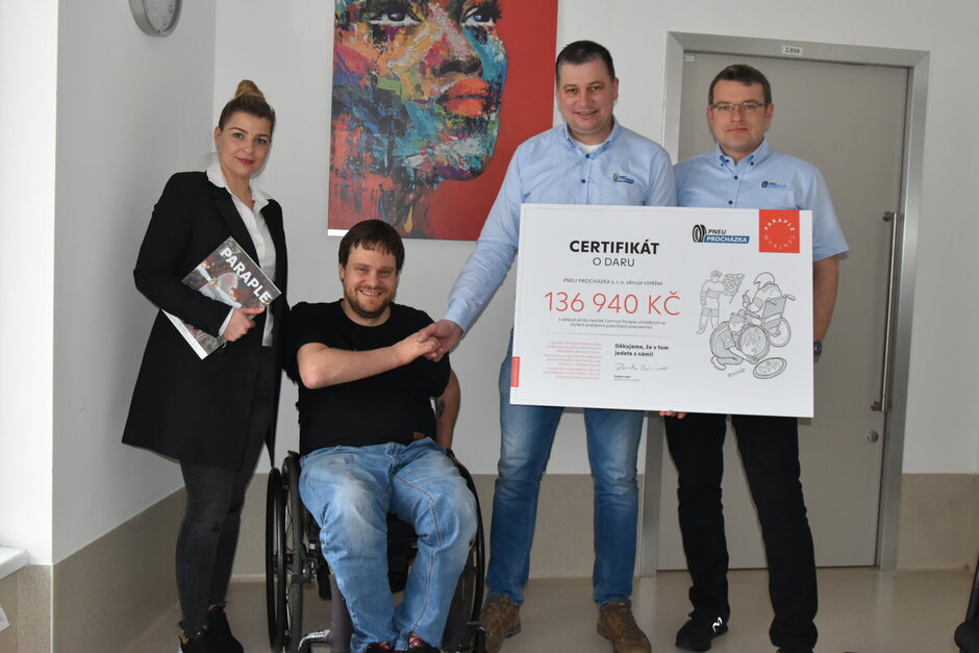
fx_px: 897
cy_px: 326
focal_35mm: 33
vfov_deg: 40.0
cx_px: 490
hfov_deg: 57.2
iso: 800
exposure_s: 1/100
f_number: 5
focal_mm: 22
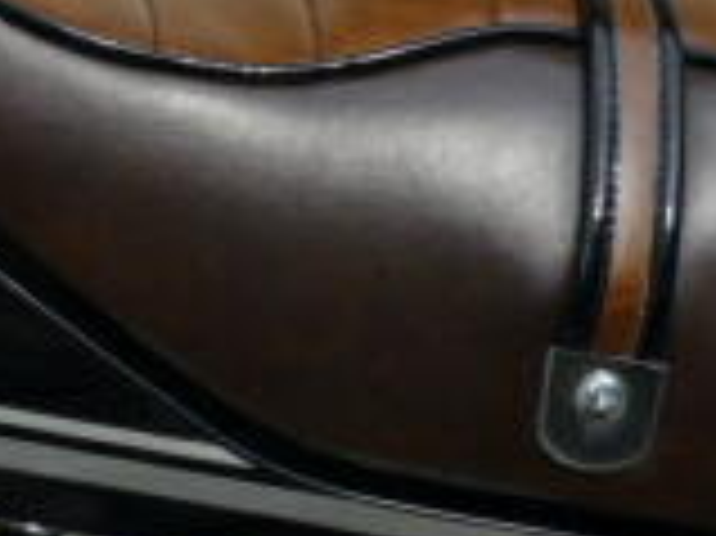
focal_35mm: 173
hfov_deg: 11.4
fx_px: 3576
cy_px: 171
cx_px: 117
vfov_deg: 8.6
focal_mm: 5.5
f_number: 2.8
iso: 100
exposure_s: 1/640
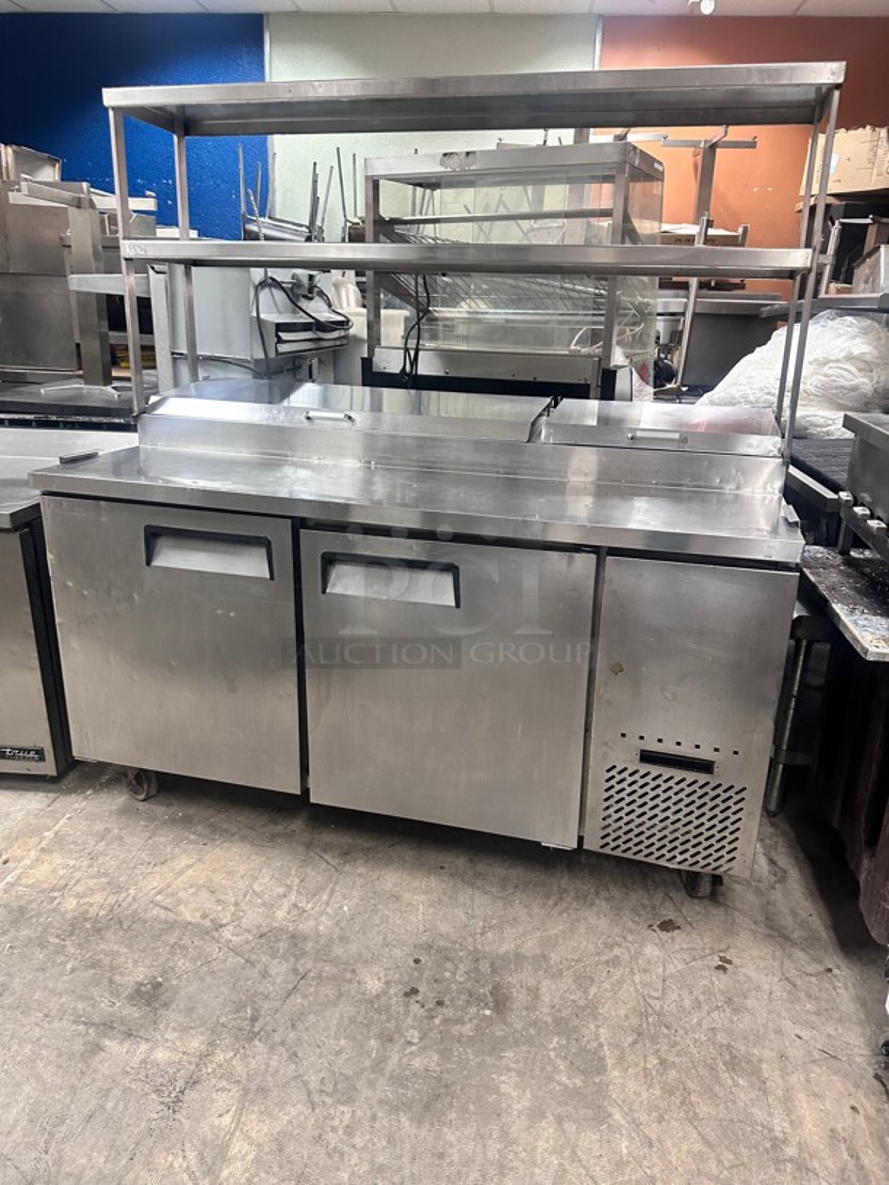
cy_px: 592
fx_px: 822
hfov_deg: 56.8
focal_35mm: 24
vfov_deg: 71.6
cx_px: 444
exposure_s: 1/60
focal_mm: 6.86
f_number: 1.78
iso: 400
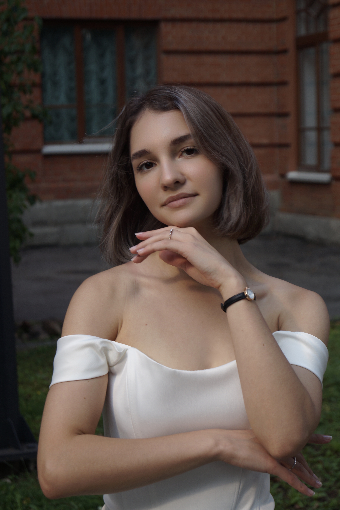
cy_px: 255
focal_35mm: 82
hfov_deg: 16.5
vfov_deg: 24.6
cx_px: 170
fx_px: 1170
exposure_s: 1/100
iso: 100
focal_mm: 55
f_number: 5.6
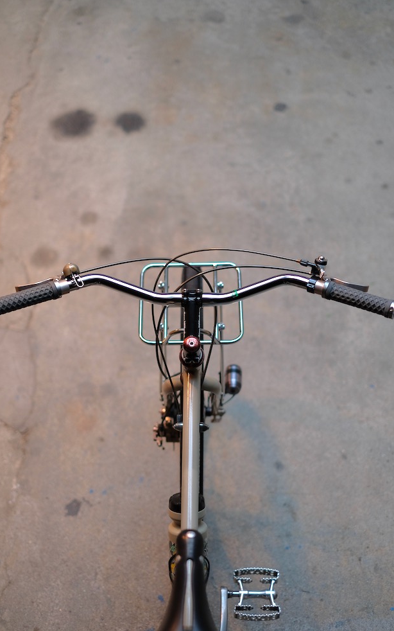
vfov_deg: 36.9
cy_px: 316
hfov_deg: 23.6
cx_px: 191
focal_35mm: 55
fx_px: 945
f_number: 1.4
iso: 320
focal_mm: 35
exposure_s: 1/60
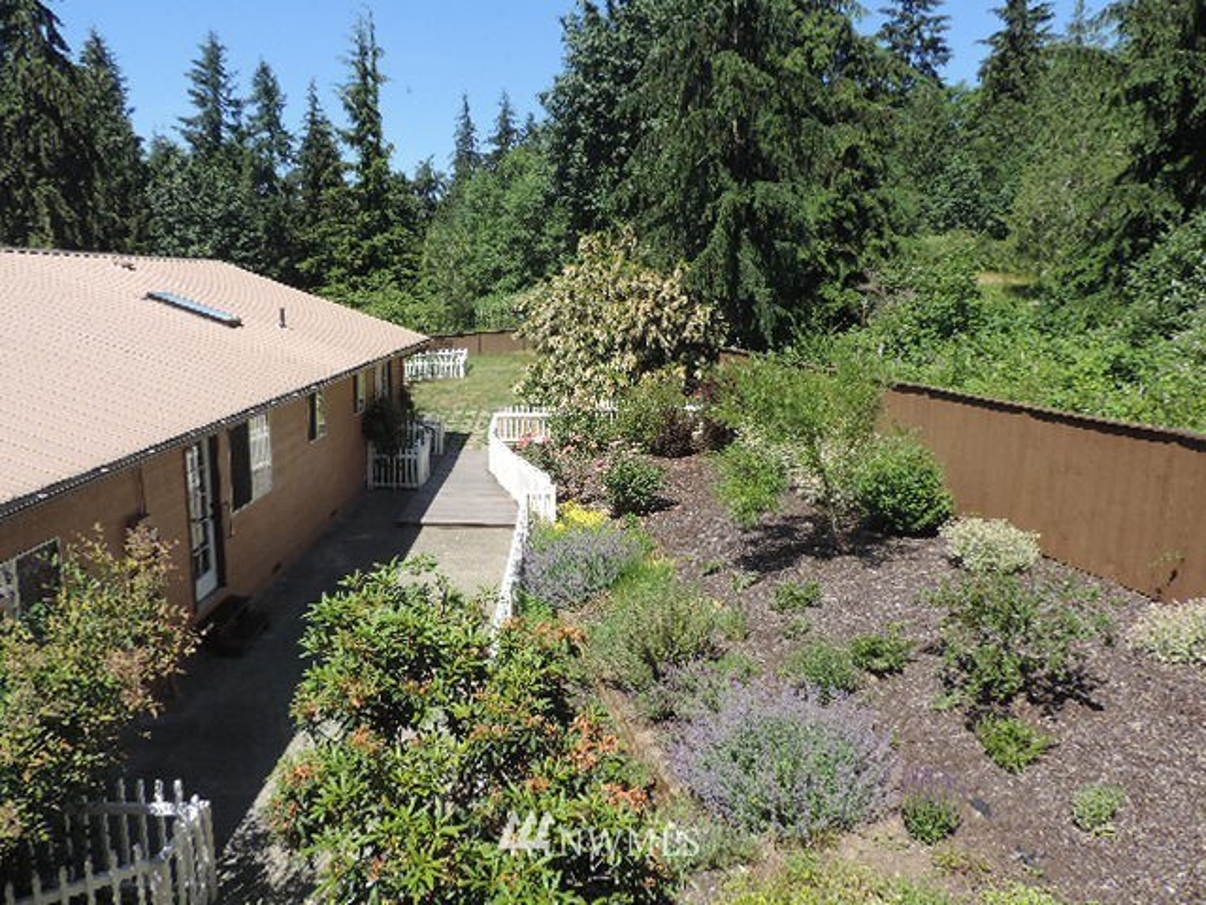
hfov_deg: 71.6
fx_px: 836
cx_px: 603
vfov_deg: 56.8
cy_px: 452
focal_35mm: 24
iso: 80
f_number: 3
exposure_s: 1/640
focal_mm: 4.3
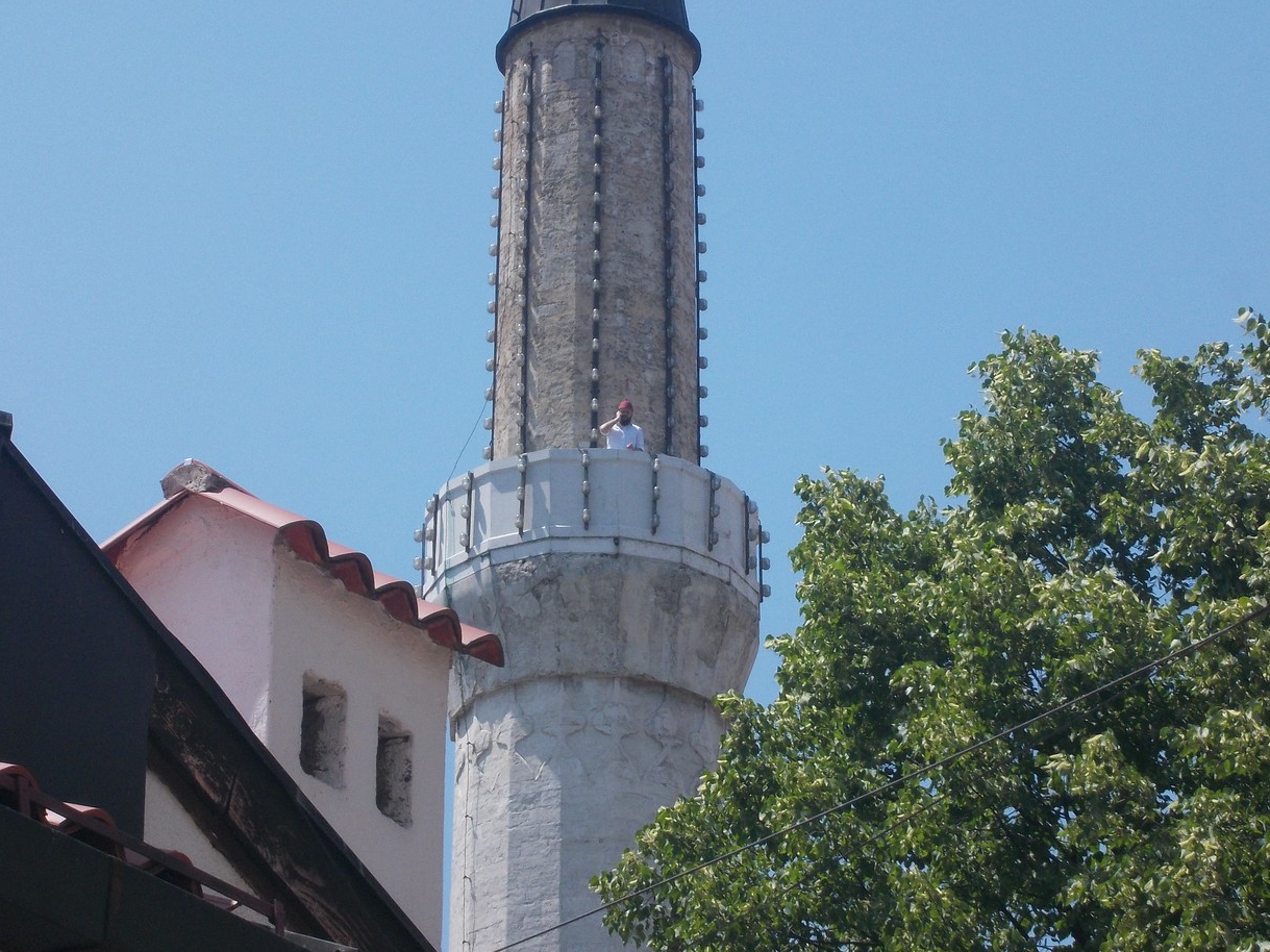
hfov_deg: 13.4
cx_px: 636
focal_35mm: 147
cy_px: 470
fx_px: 5393
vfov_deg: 10.1
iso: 80
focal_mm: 20
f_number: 6.8
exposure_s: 1/250
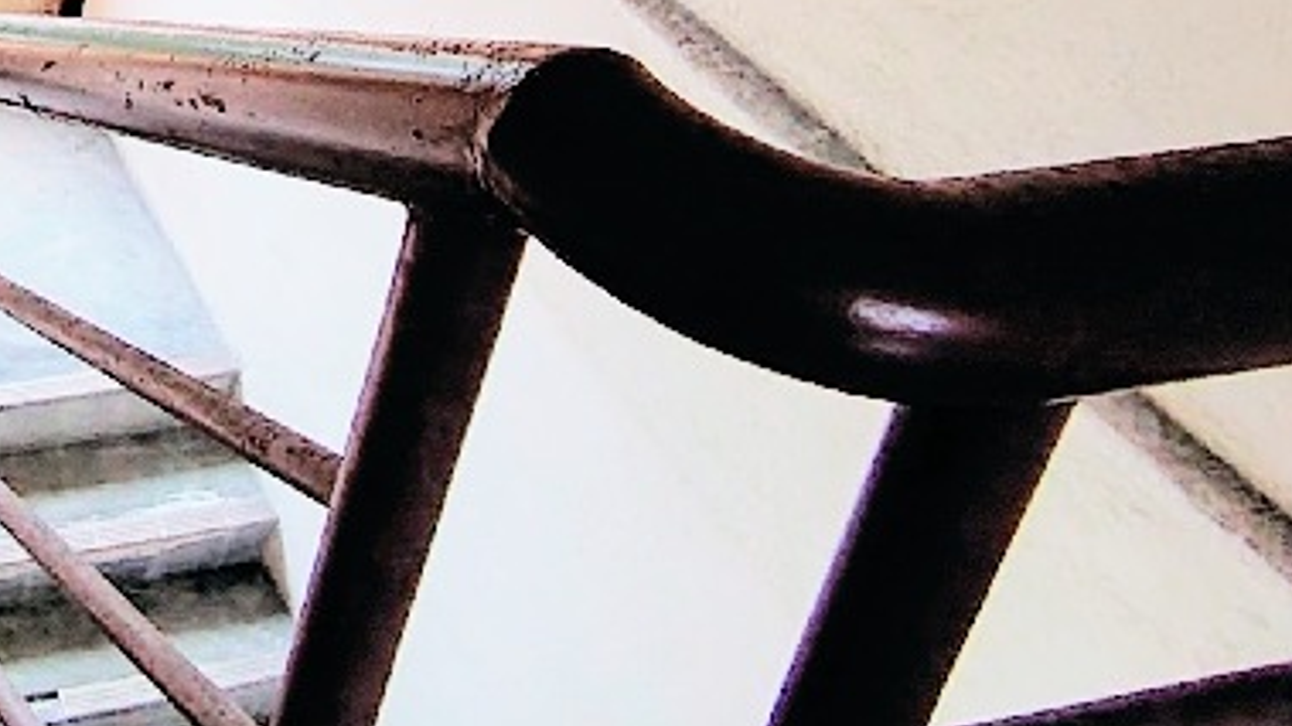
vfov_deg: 21.5
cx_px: -181
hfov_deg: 34.7
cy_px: -228
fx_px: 1713
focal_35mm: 50
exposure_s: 1/100
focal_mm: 1.43
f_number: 2.2
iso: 199
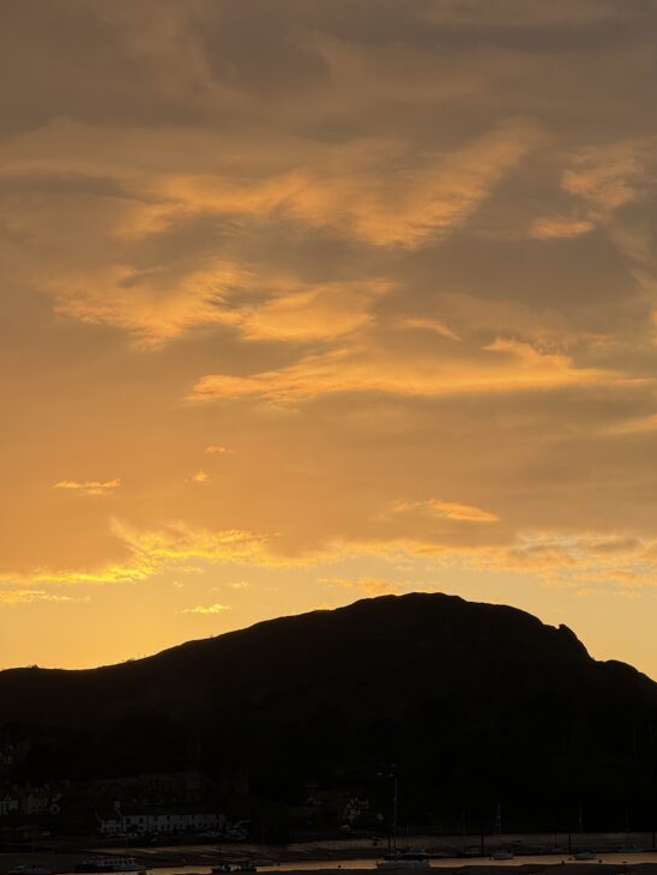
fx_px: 2731
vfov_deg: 18.2
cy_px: 441
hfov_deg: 13.7
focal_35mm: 108
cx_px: 452
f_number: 2.8
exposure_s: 1/449
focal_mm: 9
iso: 25
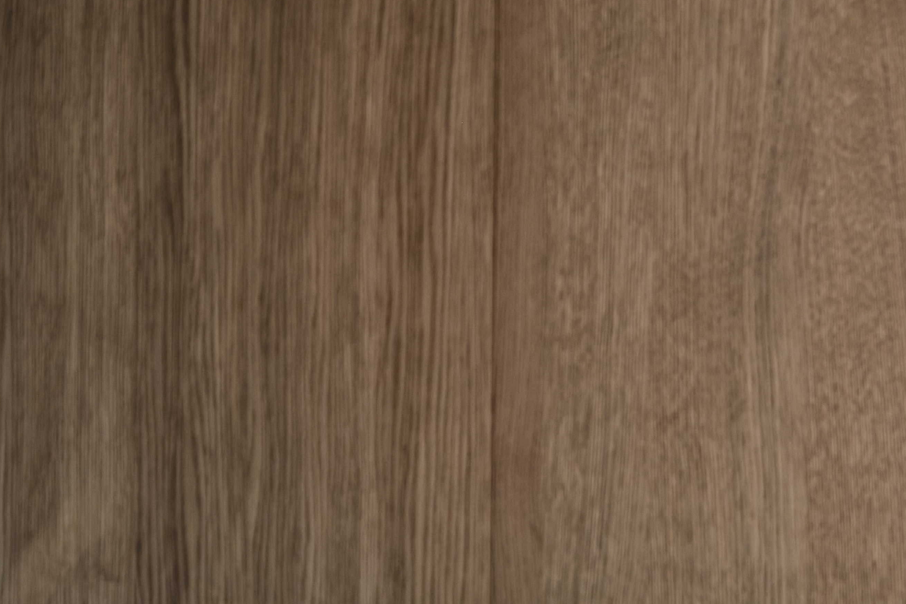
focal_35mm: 359
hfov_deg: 5.7
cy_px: 424
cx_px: 1214
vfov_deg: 3.8
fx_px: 9034
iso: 125
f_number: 3.2
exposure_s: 1/30
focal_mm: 83.8
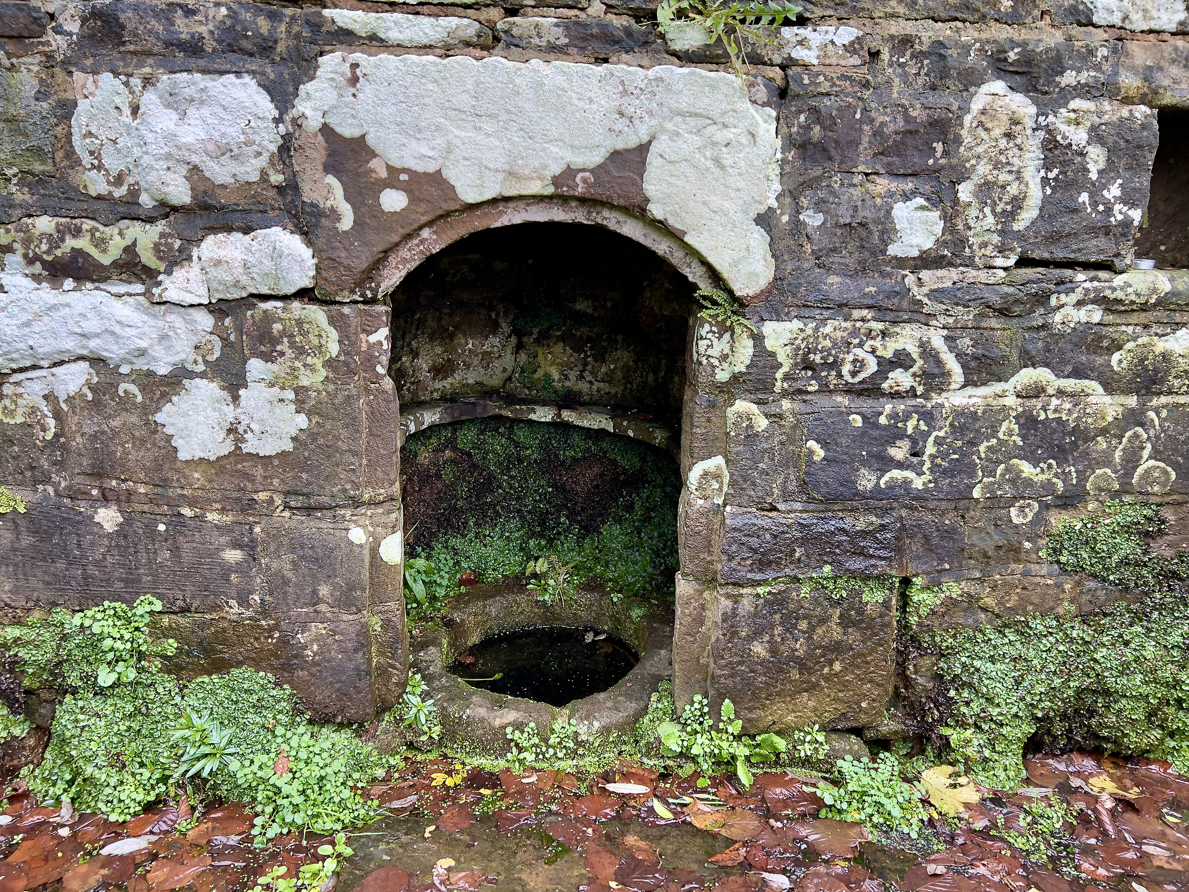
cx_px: 594
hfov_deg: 67.3
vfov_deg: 53.1
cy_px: 446
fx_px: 893
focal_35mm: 26
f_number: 1.5
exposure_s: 1/121
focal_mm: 5.7
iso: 50
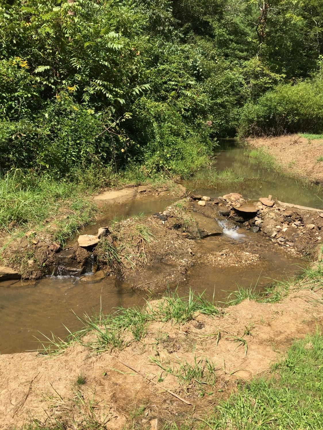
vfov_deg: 61.7
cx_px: 162
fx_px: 361
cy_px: 215
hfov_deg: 48.2
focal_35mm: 29
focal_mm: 4.15
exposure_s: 1/1026
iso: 25
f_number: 2.2
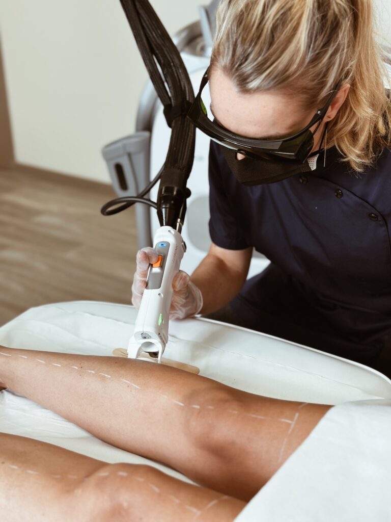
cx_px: 196
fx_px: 723
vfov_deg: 39.7
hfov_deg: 30.3
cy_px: 261
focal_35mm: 48
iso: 64
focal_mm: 6.86
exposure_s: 1/100
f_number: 1.78
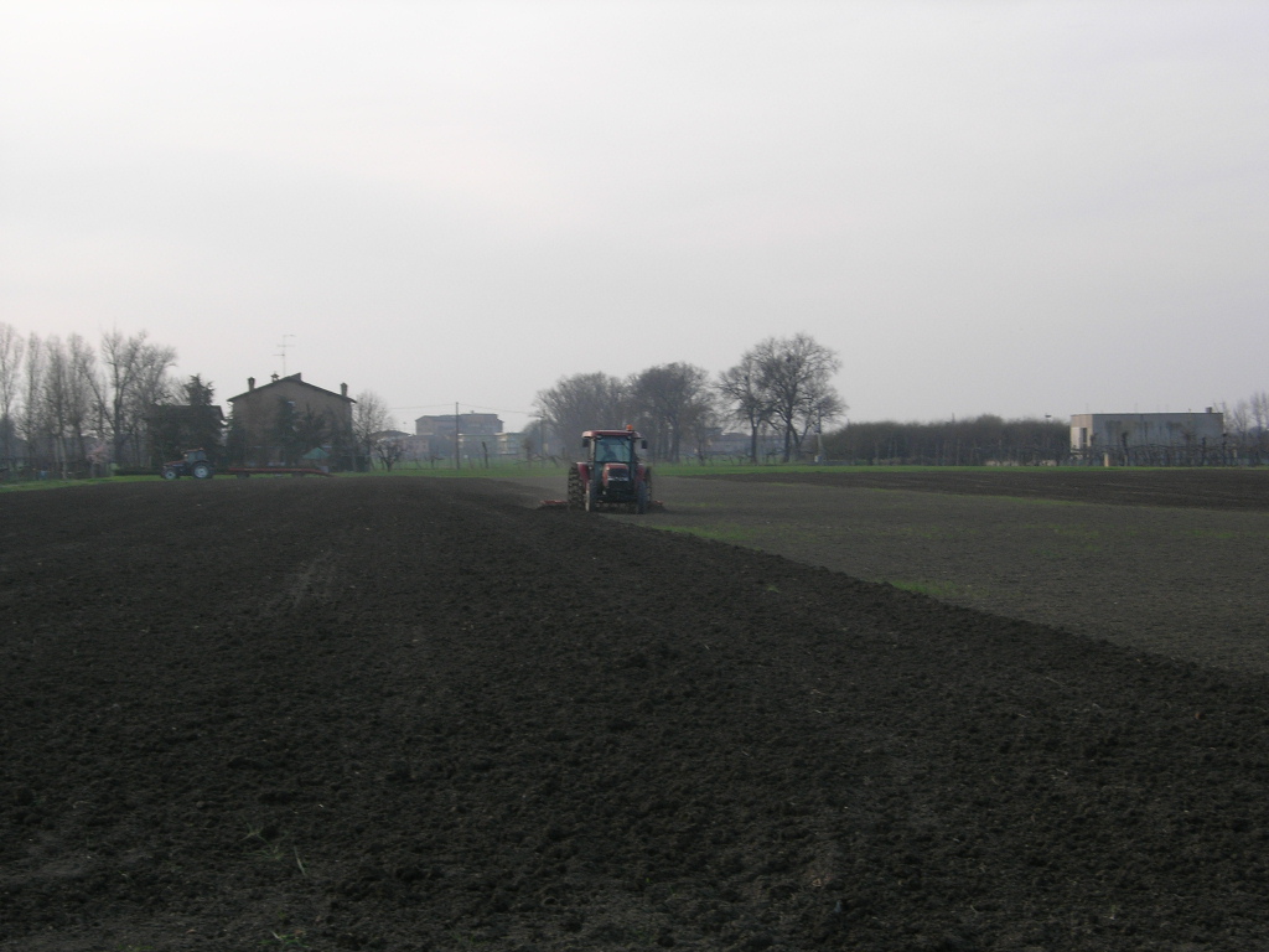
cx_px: 634
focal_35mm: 72
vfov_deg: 20.4
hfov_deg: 27.0
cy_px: 476
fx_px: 2639
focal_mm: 14.9
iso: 64
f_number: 6.3
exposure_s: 1/92.3
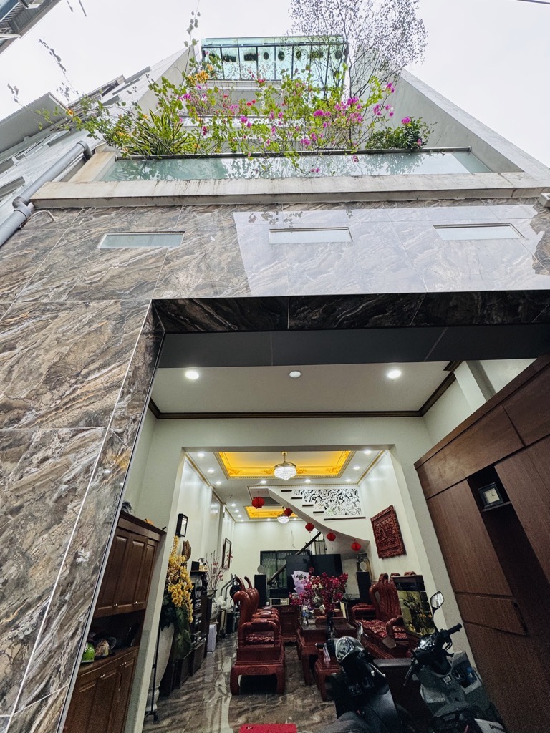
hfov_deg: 85.7
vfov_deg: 102.1
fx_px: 297
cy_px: 366
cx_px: 275
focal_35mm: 14
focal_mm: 2.22
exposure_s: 1/100
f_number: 2.2
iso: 100
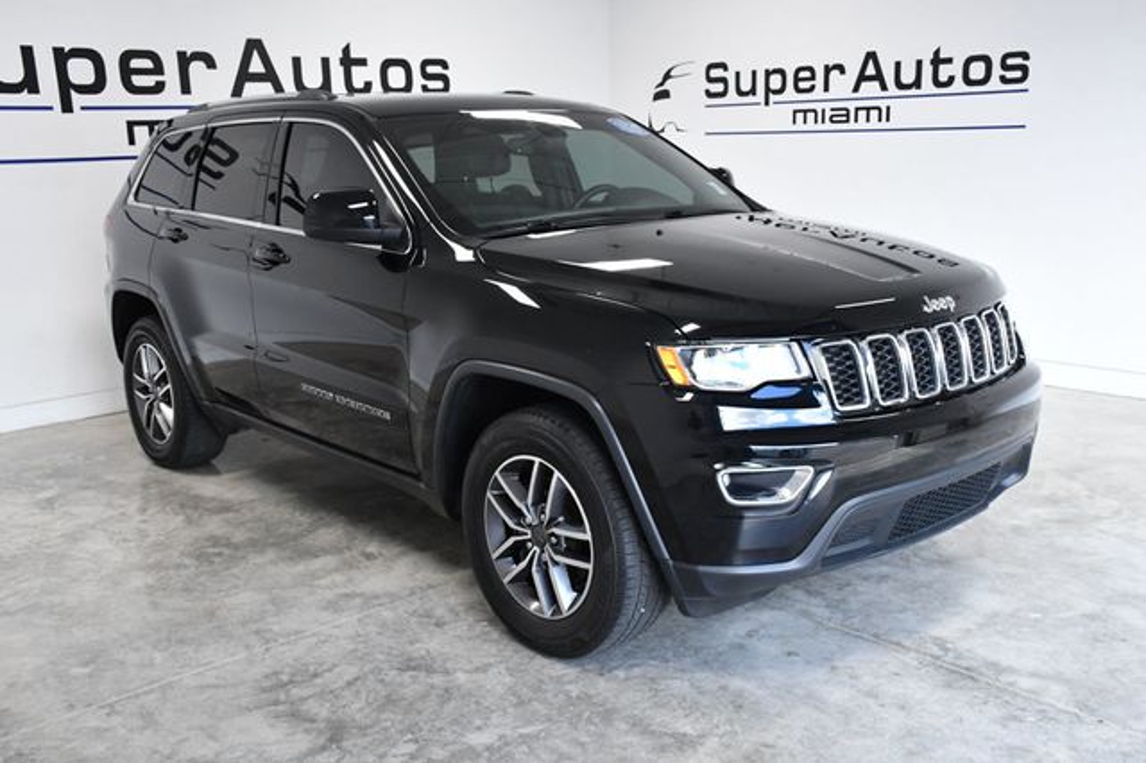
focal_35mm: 36
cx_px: 573
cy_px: 382
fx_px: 1145
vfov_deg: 36.8
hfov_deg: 53.2
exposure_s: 1/250
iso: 2500
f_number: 8
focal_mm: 24
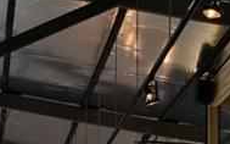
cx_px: -19
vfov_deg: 9.7
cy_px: 334
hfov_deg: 16.7
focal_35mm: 121
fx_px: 758
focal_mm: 3.95
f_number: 1.8
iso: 160
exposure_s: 1/33.3
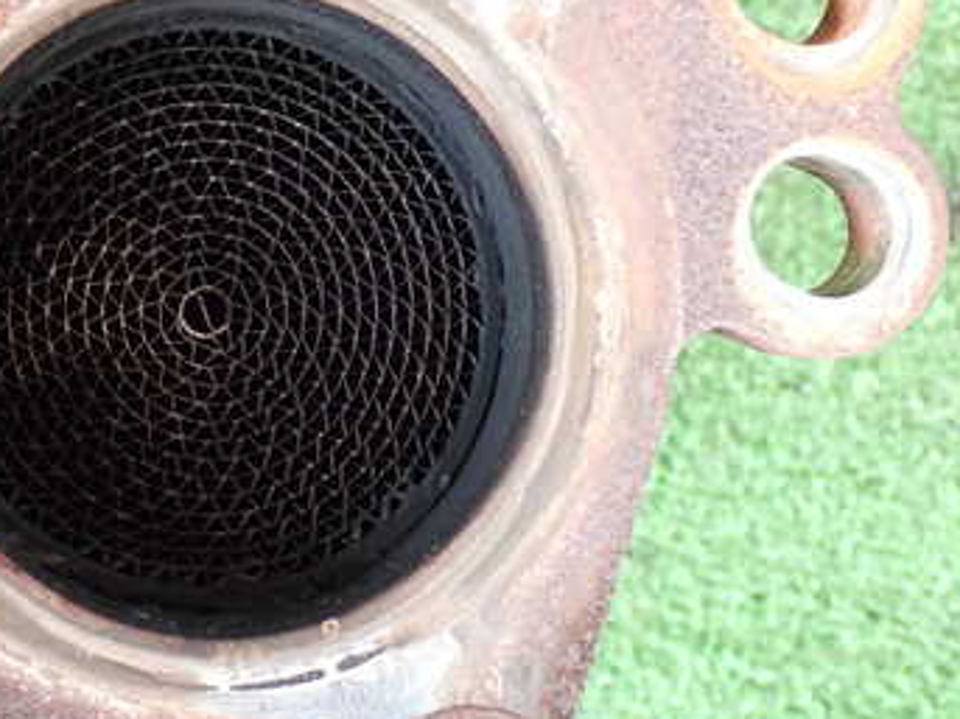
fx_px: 2135
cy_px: 333
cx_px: 218
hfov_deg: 25.0
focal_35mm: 77
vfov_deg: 19.1
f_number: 2.9
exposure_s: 1/40
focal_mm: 7.84
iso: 500
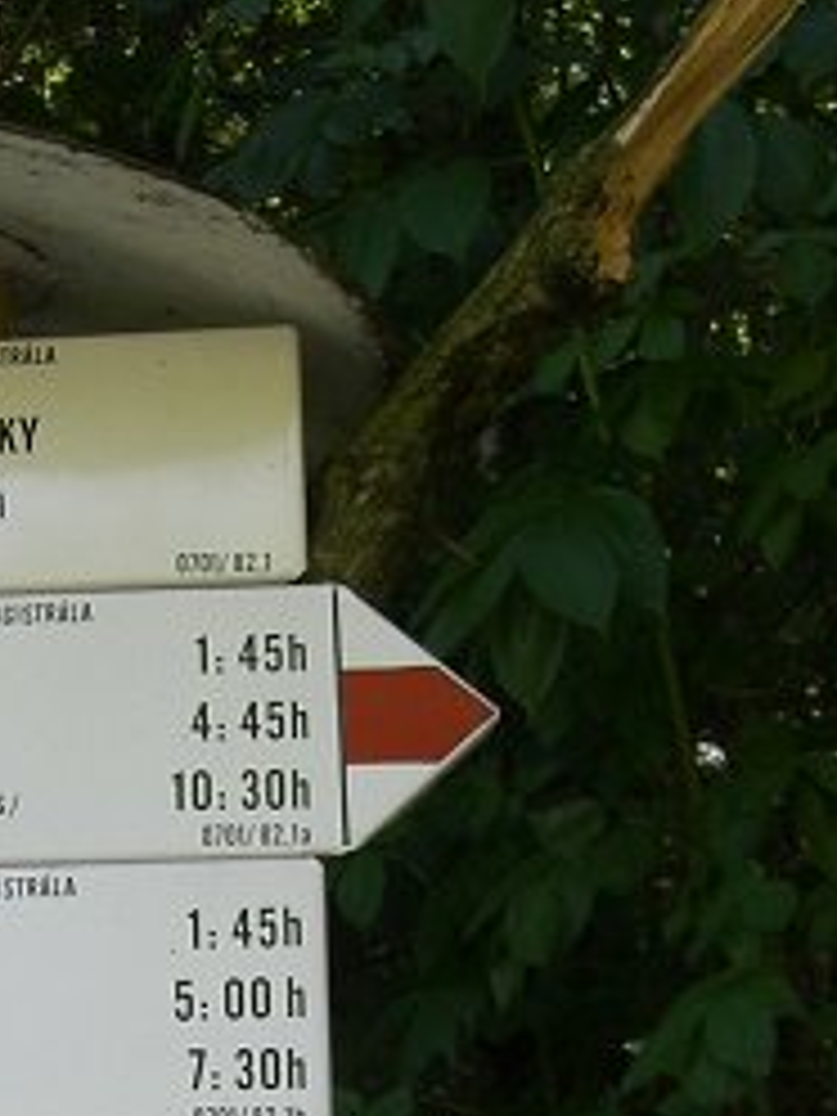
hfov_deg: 15.7
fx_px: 2966
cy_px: 1130
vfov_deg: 20.6
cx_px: -45
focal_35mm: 92
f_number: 3.1
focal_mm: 6.3
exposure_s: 1/100
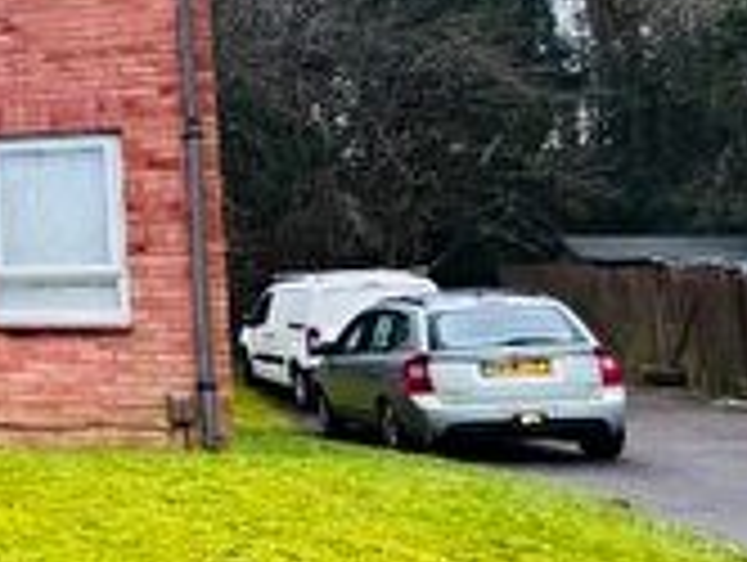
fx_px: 1275
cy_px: 209
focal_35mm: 59
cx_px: -612
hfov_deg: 21.2
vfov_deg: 24.8
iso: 50
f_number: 2.2
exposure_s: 1/99
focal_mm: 2.22
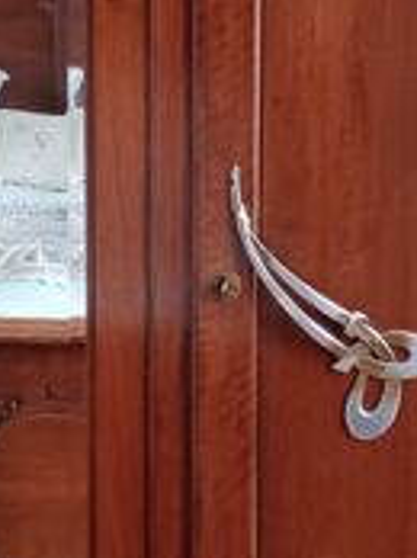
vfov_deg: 21.2
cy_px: 170
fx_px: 1481
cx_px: 35
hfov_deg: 15.8
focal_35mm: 92
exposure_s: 1/25
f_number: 1.8
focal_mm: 4.6
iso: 500
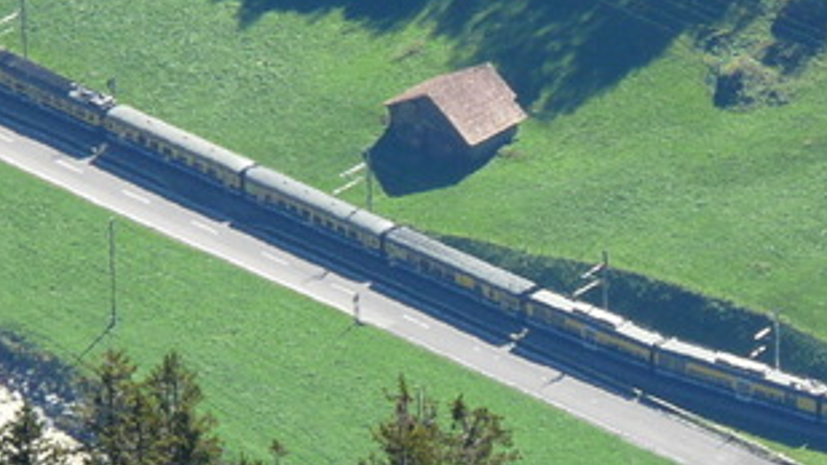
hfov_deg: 1.6
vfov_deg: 0.9
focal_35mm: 1360
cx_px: 500
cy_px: 278
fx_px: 29831
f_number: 5
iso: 100
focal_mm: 63.3
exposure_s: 1/250
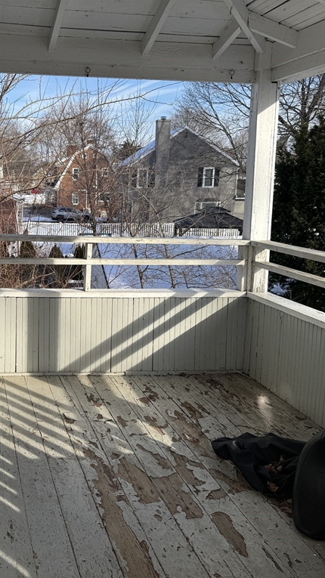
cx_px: 36
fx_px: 537
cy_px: 289
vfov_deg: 56.6
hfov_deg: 32.1
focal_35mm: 35
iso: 80
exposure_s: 1/2415
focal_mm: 6.76
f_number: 1.78
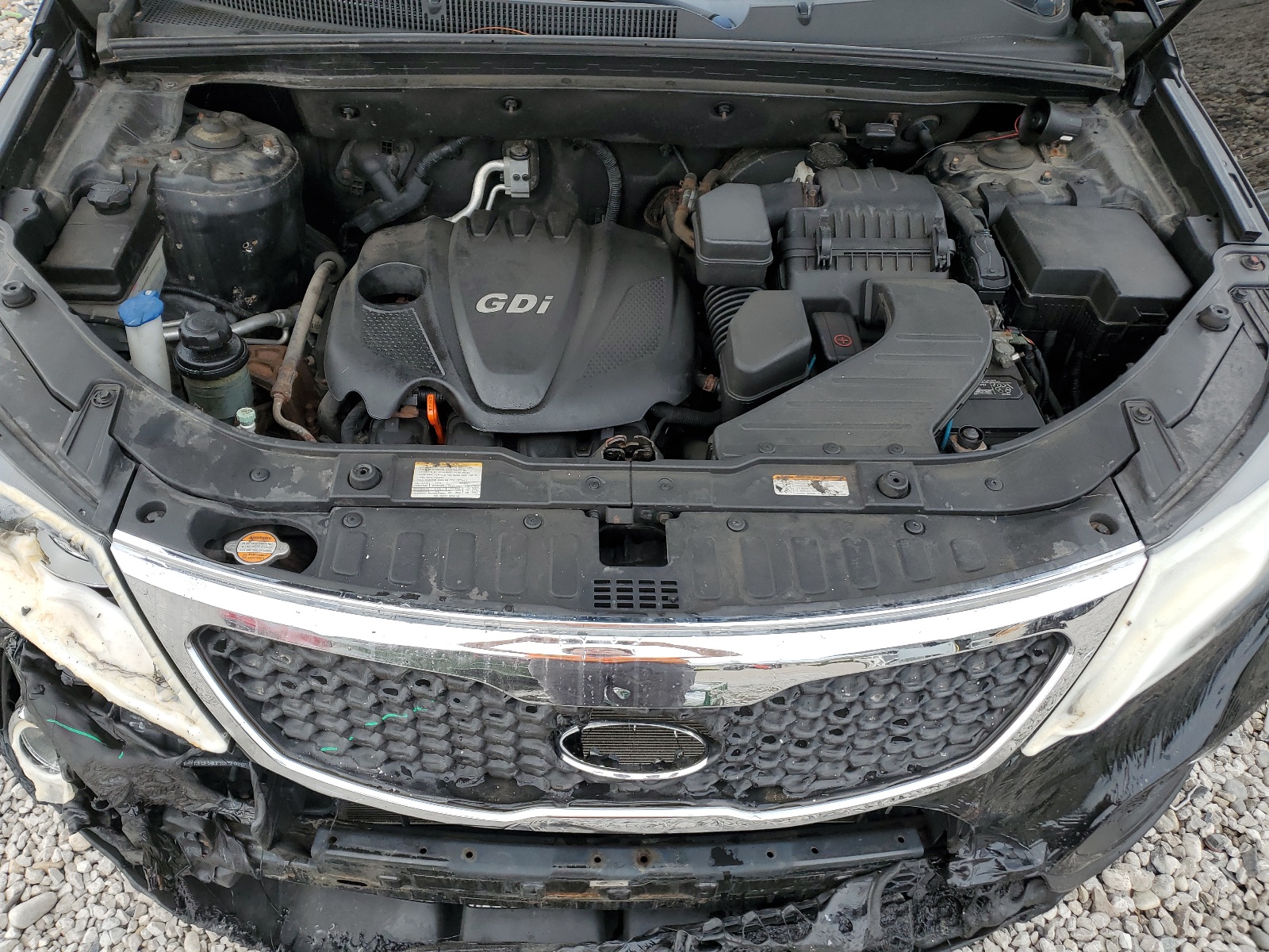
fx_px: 953
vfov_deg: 53.1
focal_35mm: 26
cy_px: 476
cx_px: 634
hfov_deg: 67.3
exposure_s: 1/417
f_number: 1.5
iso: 50
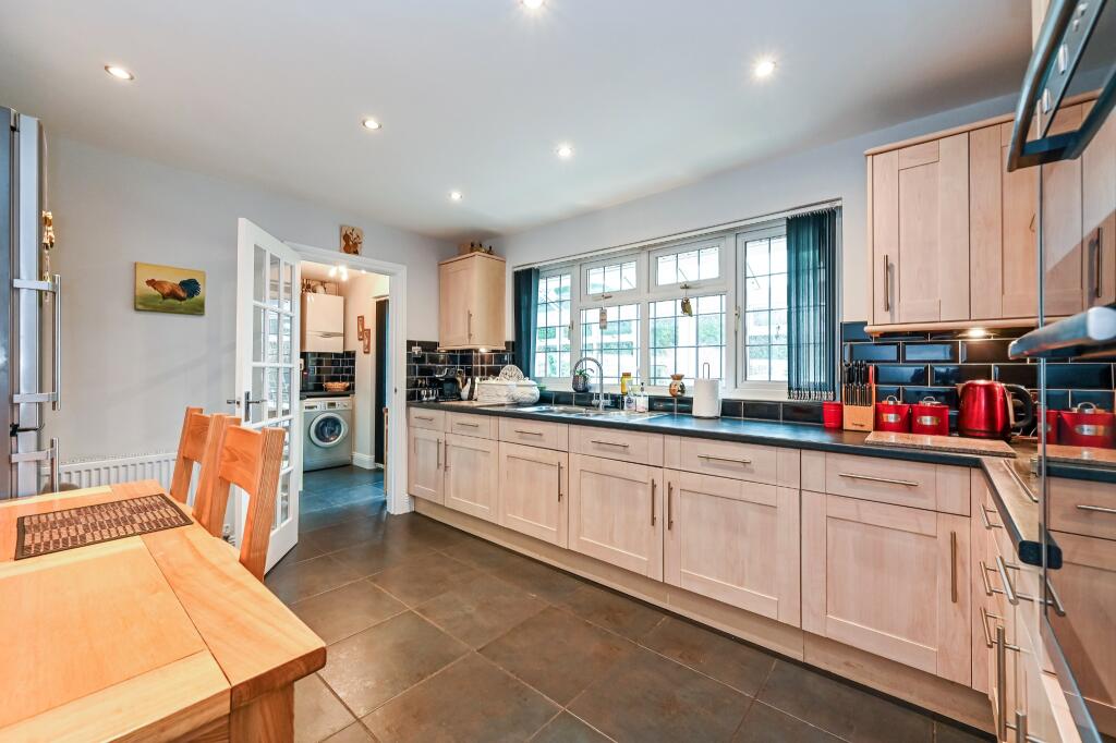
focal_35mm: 14
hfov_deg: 104.3
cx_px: 558
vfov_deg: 81.2
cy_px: 372
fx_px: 434
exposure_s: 1/10
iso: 400
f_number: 8
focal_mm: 14
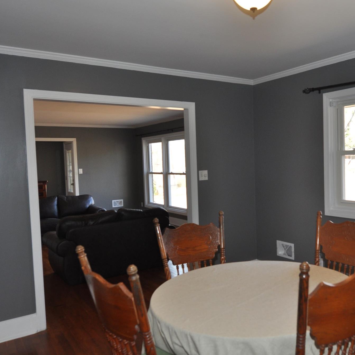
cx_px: 250
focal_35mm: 31
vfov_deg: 52.5
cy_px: 178
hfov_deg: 51.1
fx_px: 360
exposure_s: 1/80
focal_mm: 16
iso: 400
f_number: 4.5
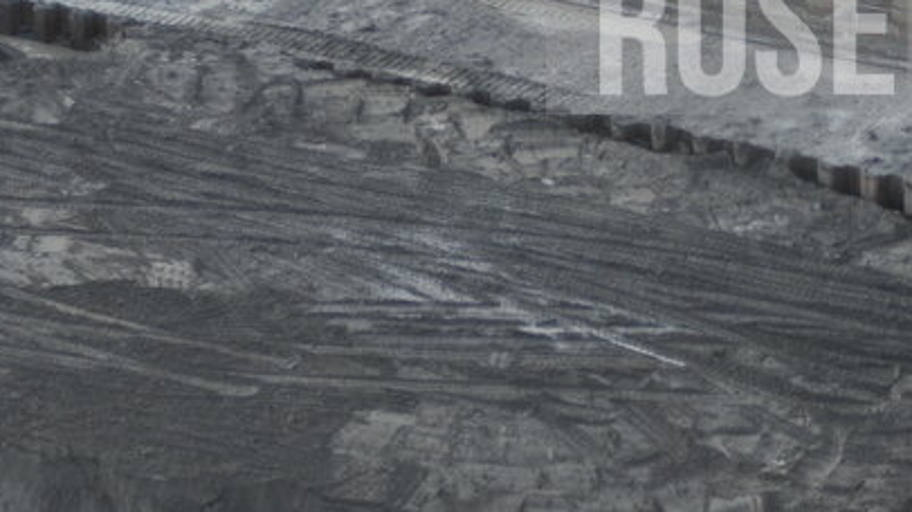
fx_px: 8775
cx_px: 49
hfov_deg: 5.9
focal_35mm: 363
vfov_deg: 3.3
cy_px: -112
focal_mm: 130
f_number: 4.2
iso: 800
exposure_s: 1/1000
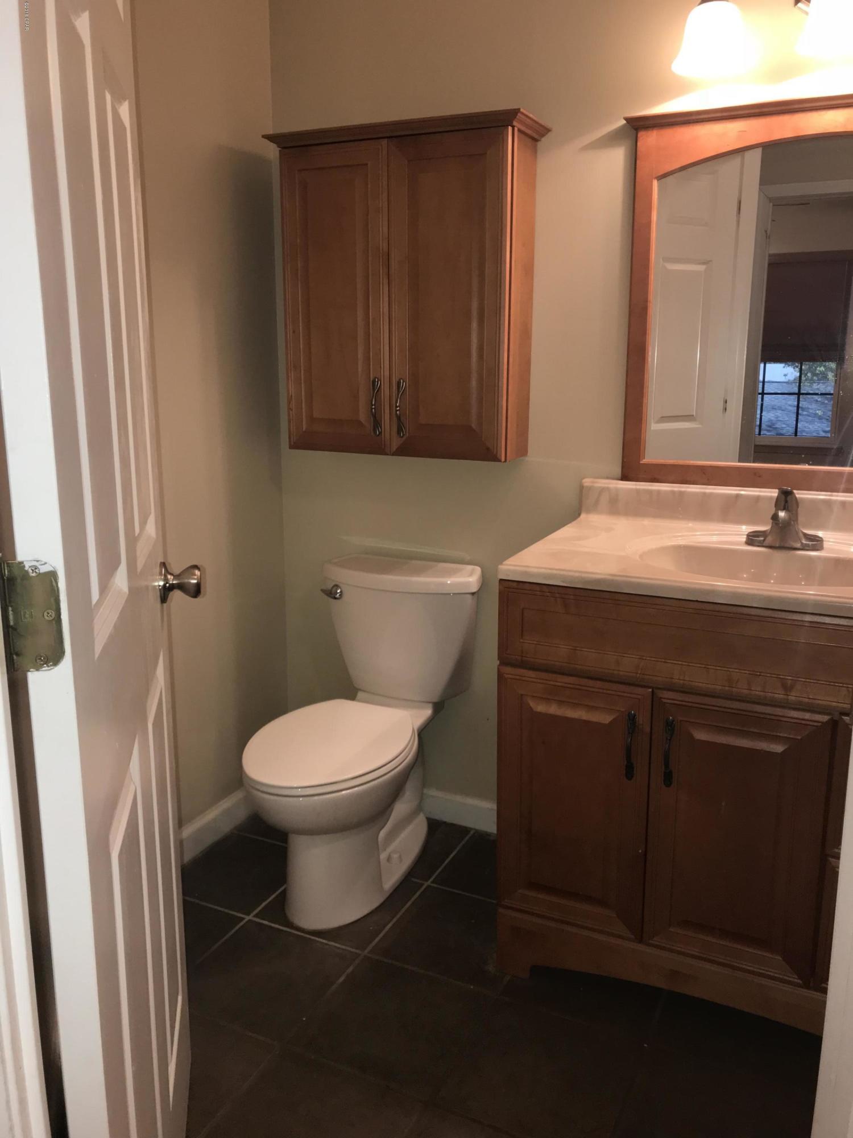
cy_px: 569
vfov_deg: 63.4
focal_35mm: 28
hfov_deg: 49.7
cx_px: 426
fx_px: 920
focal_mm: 3.99
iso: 40
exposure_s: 1/30
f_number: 1.8
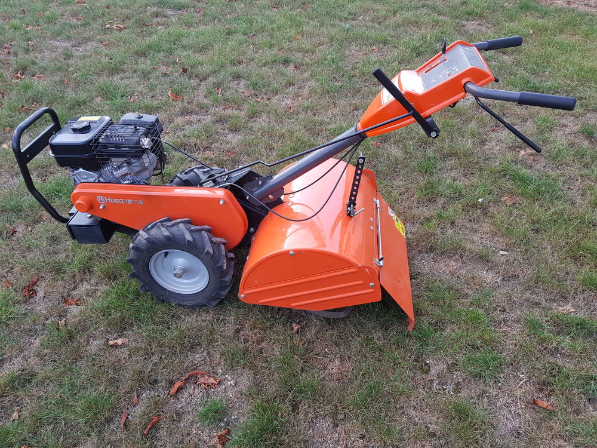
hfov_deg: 67.3
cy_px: 224
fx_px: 448
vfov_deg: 53.1
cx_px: 298
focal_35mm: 26
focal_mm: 4.2
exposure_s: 1/50
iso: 50
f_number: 1.7
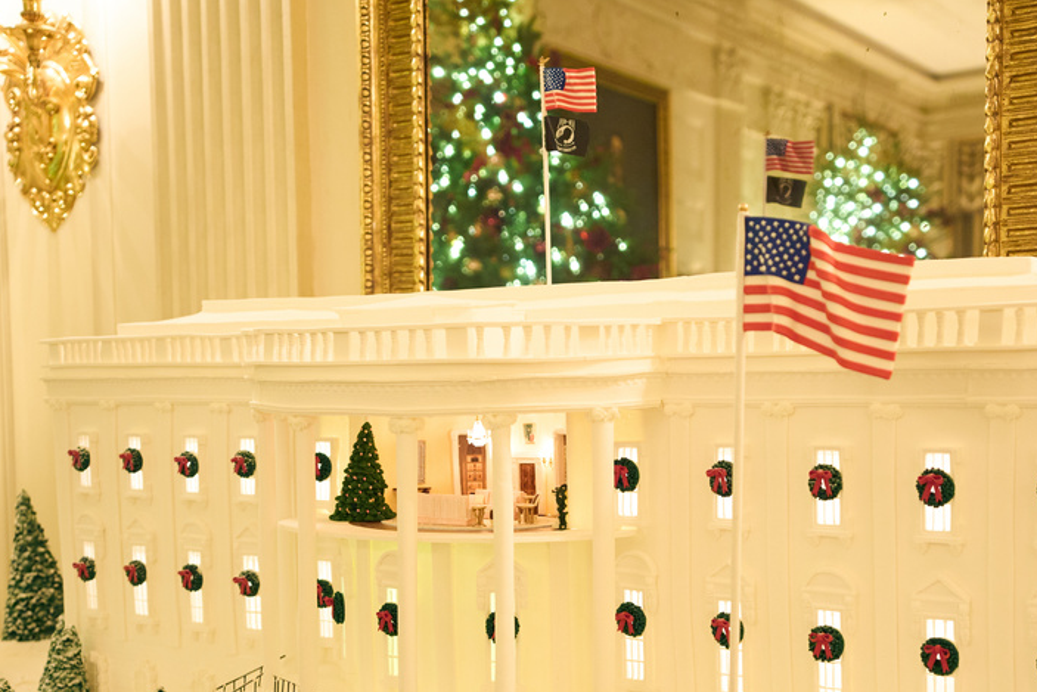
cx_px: 594
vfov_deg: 26.3
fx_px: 1469
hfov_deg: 38.8
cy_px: 467
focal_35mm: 51
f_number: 2.8
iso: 3200
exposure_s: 1/80
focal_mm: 35
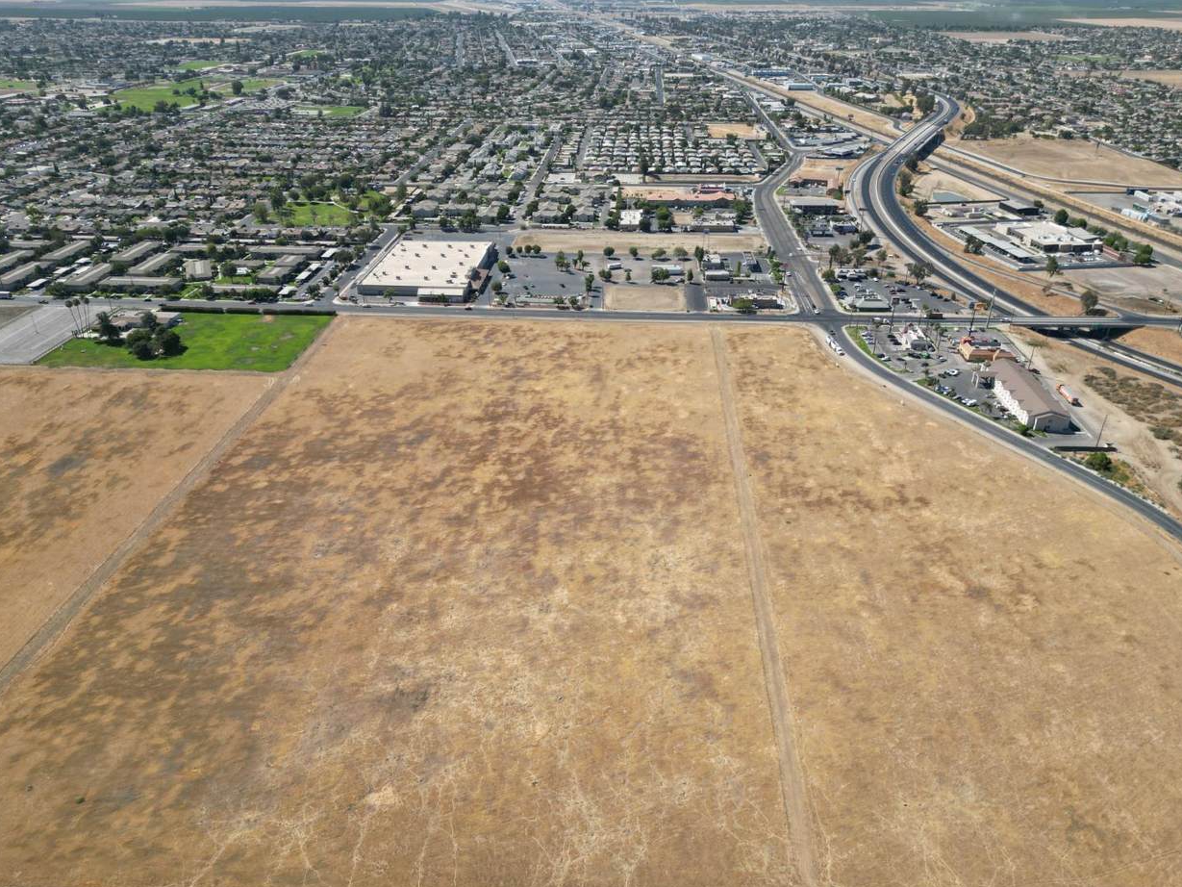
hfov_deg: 69.4
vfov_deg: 54.9
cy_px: 461
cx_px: 610
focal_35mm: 25
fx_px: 854
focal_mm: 6.72
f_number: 1.7
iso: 100
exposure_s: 1/2500
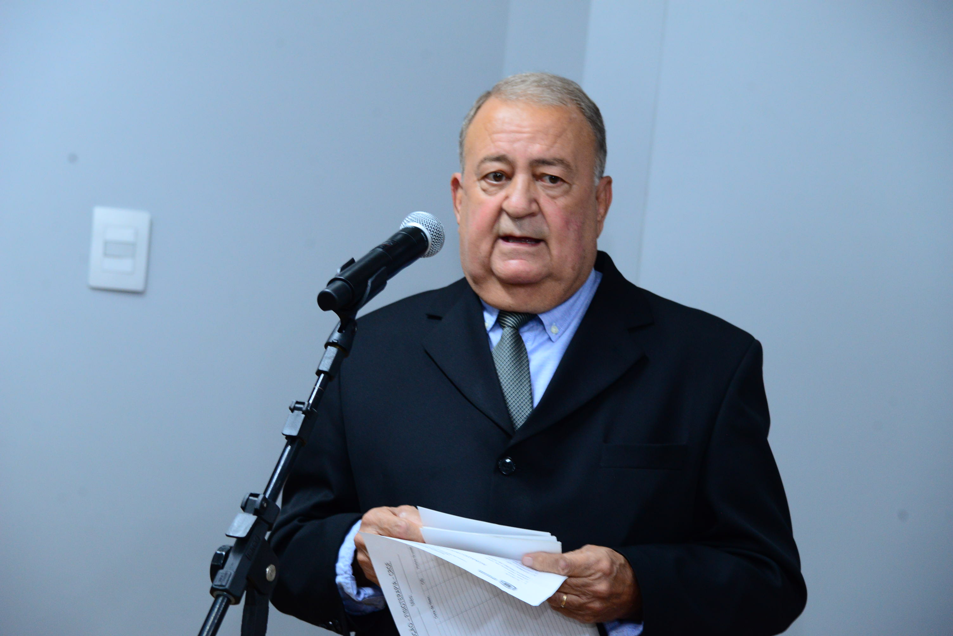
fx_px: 3178
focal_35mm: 120
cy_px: 318
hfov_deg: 17.1
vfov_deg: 11.4
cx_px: 476
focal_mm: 120
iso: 2000
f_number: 5.6
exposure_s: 1/60
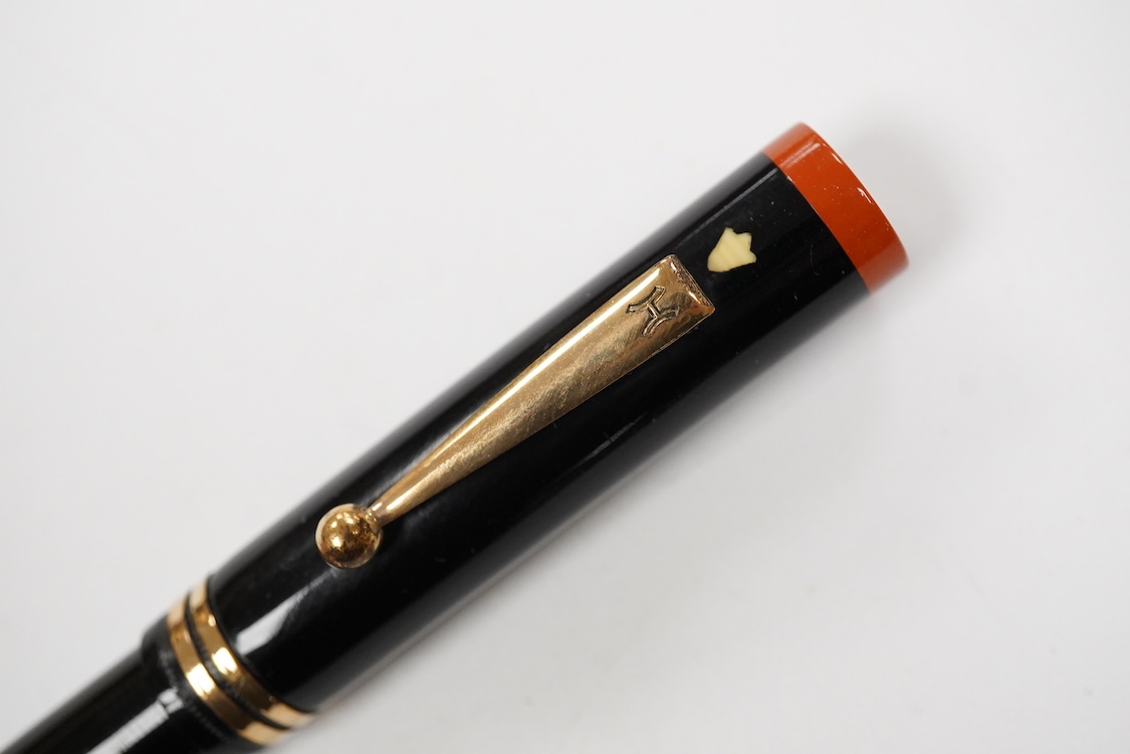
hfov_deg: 43.6
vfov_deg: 29.9
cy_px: 377
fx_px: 1412
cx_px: 565
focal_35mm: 45
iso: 2500
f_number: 10
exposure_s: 1/200
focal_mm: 30
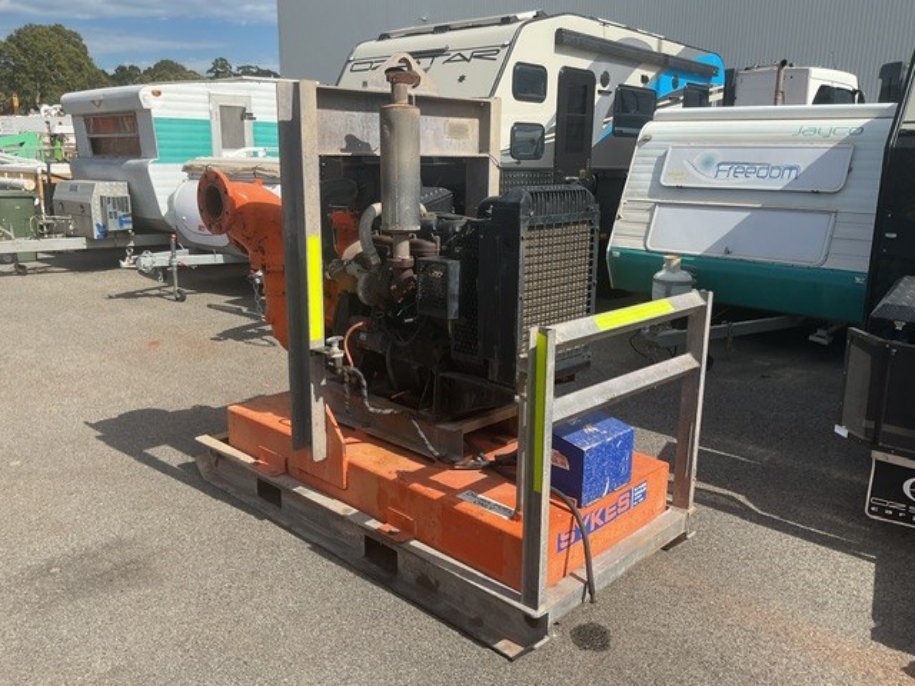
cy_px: 343
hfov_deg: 61.7
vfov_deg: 48.2
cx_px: 458
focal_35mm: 29
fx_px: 767
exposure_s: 1/1984
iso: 16
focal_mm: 3
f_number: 1.8
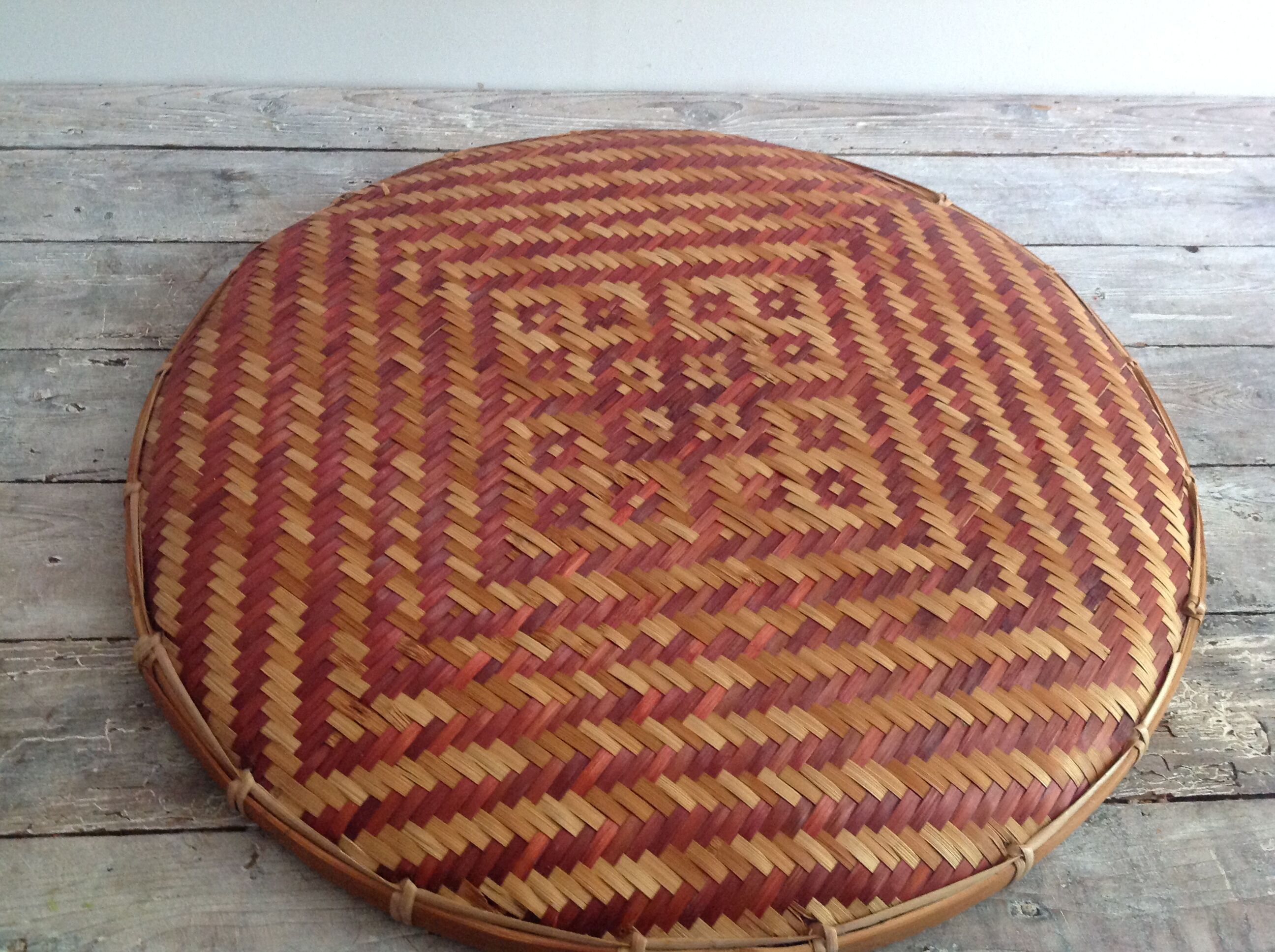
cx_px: 638
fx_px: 1287
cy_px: 476
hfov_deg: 52.7
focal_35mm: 35
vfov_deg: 40.6
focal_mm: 4.28
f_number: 2.4
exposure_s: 1/15
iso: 320
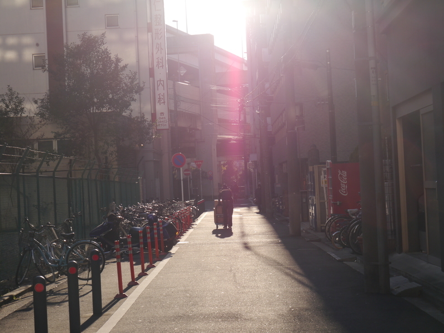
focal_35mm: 86
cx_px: 222
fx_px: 1104
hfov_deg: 22.7
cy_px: 166
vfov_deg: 17.2
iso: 160
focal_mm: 43
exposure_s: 1/320
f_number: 8
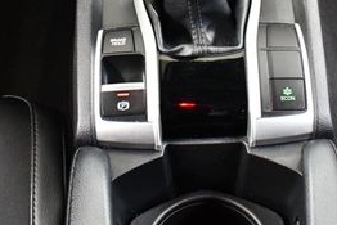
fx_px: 824
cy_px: 19
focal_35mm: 88
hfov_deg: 23.1
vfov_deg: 15.4
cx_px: 193
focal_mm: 18
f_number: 3.5
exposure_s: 1/60
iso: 5000
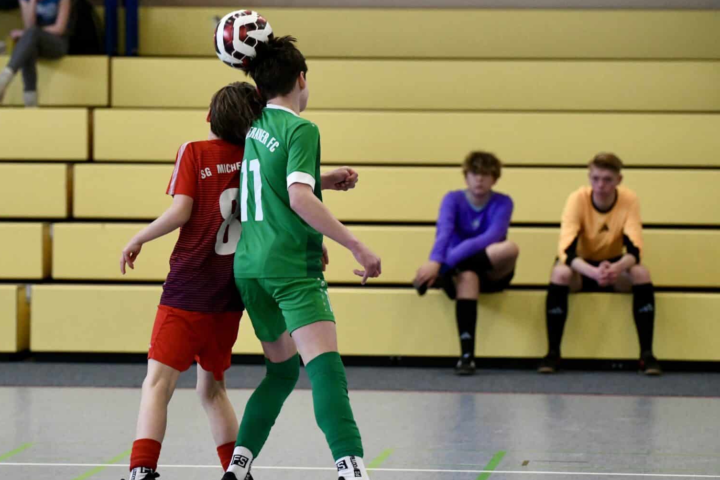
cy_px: 270
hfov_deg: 12.1
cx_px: 231
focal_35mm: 170
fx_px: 3400
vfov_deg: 8.1
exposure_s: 1/1250
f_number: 2.8
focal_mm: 125
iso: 5000
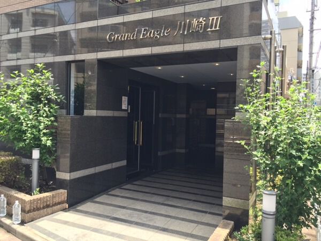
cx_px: 160
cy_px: 120
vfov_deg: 48.2
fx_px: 269
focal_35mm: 29
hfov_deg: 61.7
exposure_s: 1/260
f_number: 2.2
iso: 32
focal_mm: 4.15
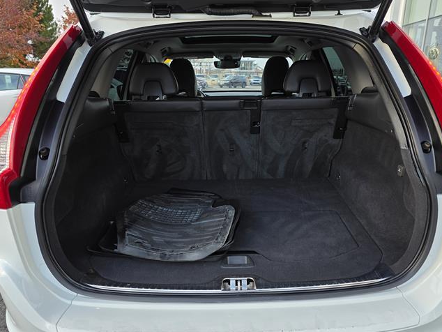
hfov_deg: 61.6
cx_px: 229
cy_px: 197
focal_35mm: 29
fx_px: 370
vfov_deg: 48.0
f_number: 1.7
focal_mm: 6.3
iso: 16
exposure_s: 1/54
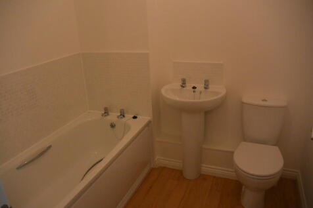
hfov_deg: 63.7
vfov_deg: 44.9
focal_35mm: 29
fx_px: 252
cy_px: 104
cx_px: 156
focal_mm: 11
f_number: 3.5
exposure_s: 1/125
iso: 800
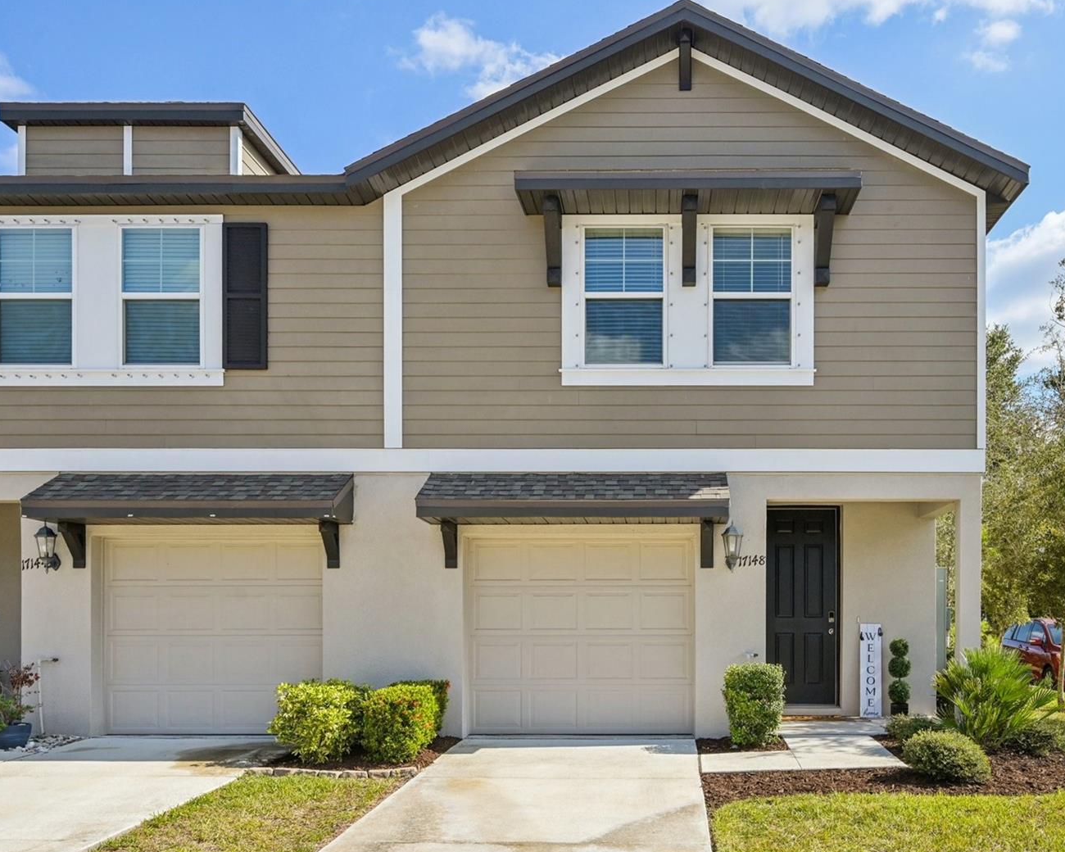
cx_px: 638
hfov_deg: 58.3
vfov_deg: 48.5
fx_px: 946
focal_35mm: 30
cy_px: 428
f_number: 8
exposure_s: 1/800
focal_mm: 26
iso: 400
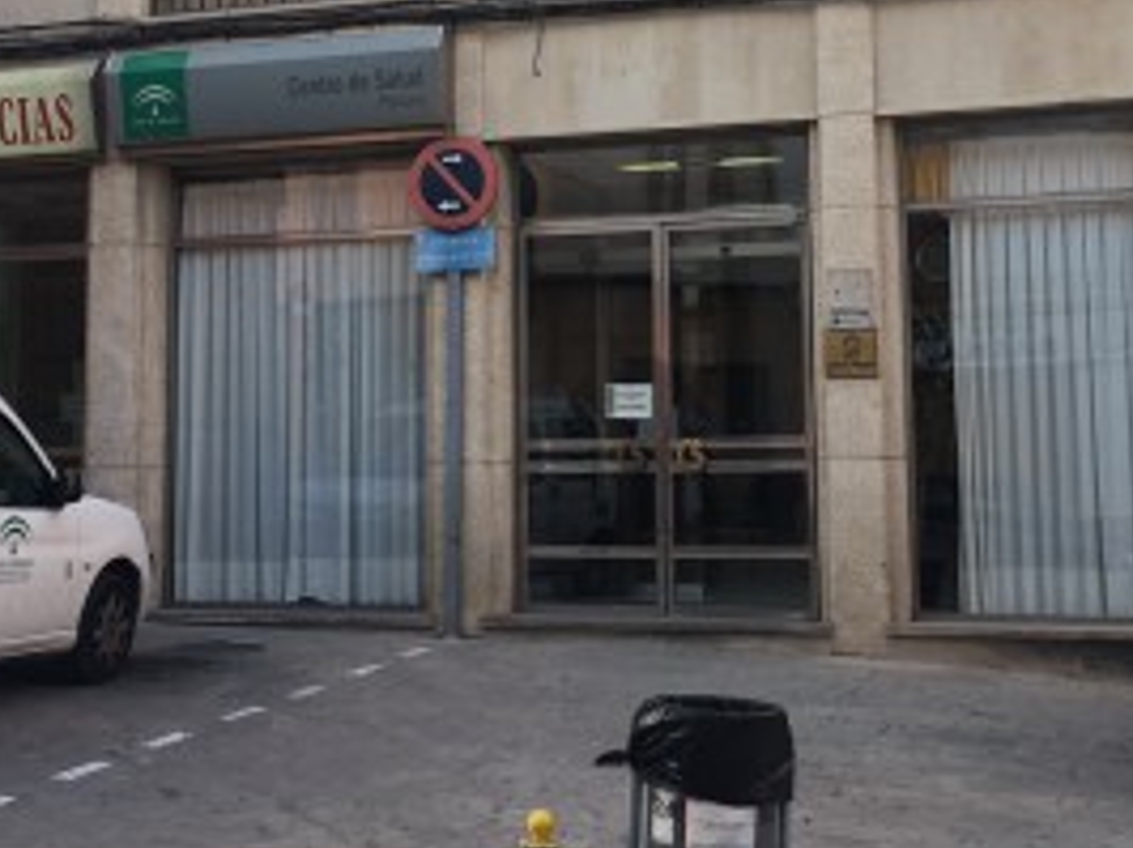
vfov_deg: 24.2
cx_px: 558
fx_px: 1962
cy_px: 241
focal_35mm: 60
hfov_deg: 32.2
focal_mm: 4.15
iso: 25
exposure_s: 1/117
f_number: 2.2
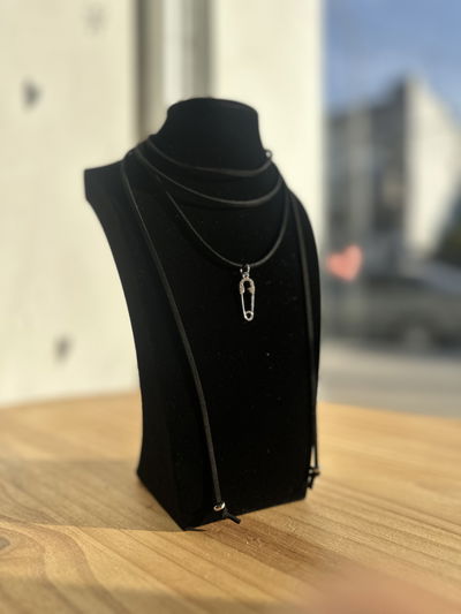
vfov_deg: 71.6
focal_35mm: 24
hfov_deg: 56.8
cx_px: 230
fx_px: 426
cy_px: 307
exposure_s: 1/4184
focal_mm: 6.86
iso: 80
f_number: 1.78
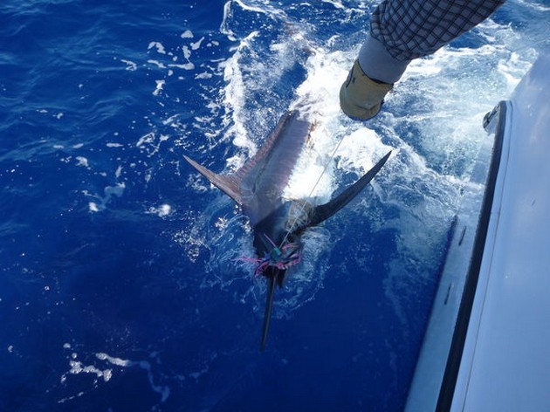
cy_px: 206
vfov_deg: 49.7
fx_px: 445
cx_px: 275
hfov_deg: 63.5
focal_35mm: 28
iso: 100
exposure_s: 1/400
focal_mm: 4.9
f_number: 3.3
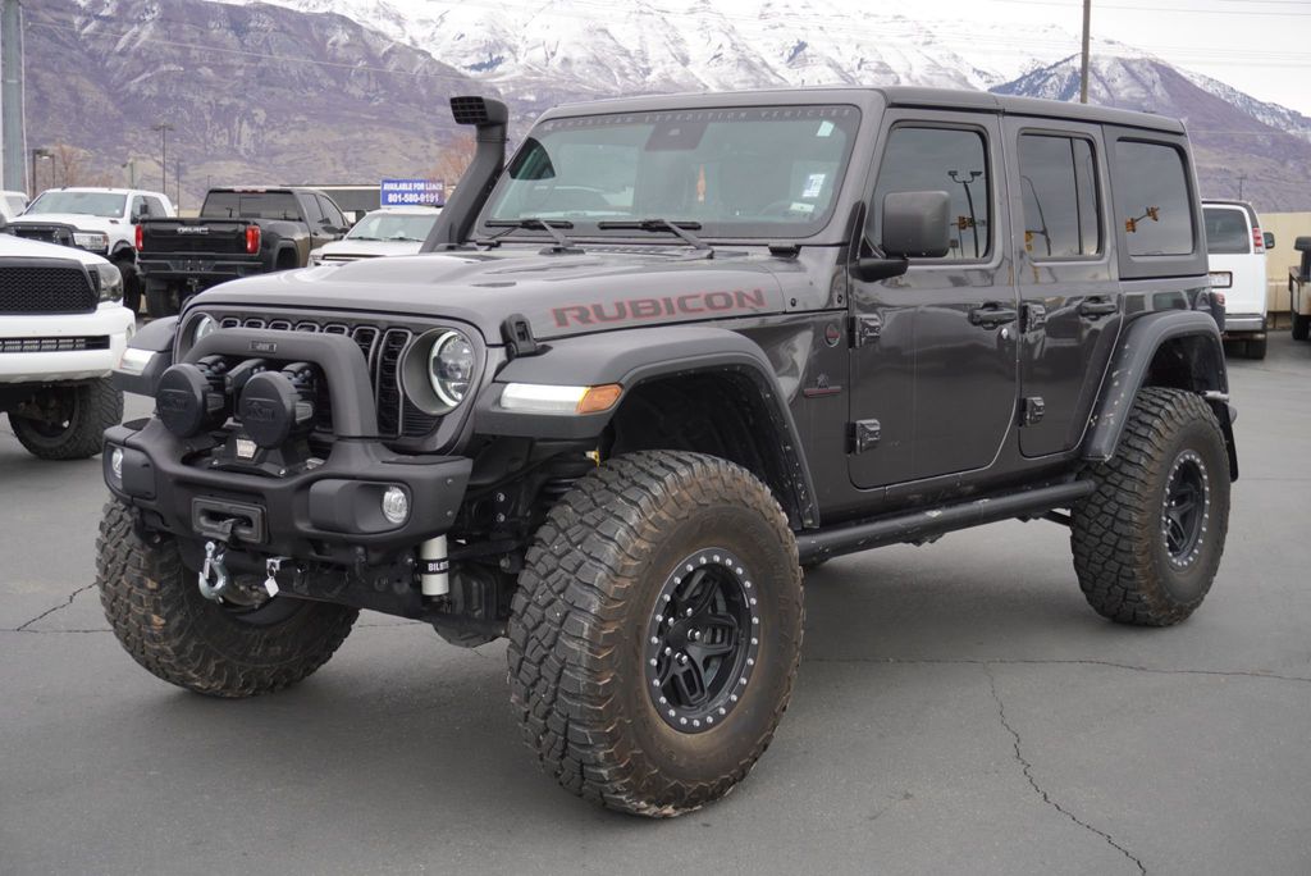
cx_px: 656
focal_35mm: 46
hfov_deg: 42.3
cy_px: 438
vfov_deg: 29.0
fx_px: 1694
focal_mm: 31
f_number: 5
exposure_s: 1/60
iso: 100
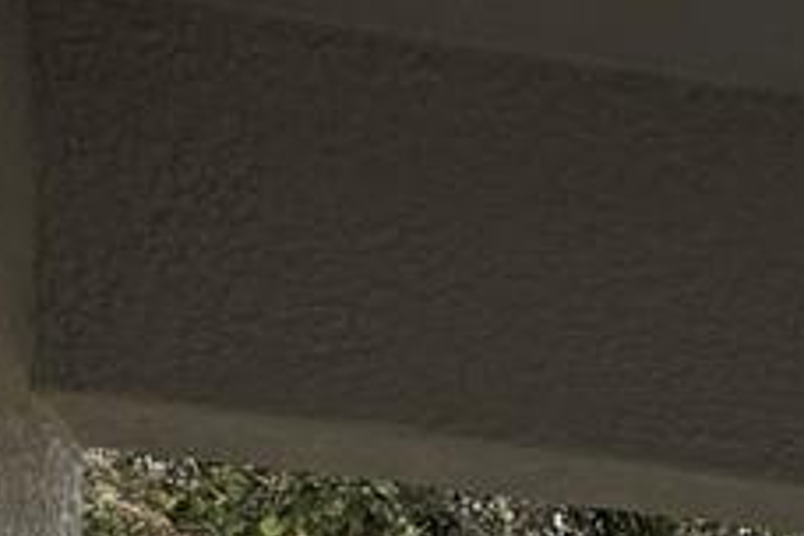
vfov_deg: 6.6
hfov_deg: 9.0
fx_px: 3908
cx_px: 2599
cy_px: 1943
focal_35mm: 175
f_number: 1.78
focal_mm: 6.76
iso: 80
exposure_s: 1/2370
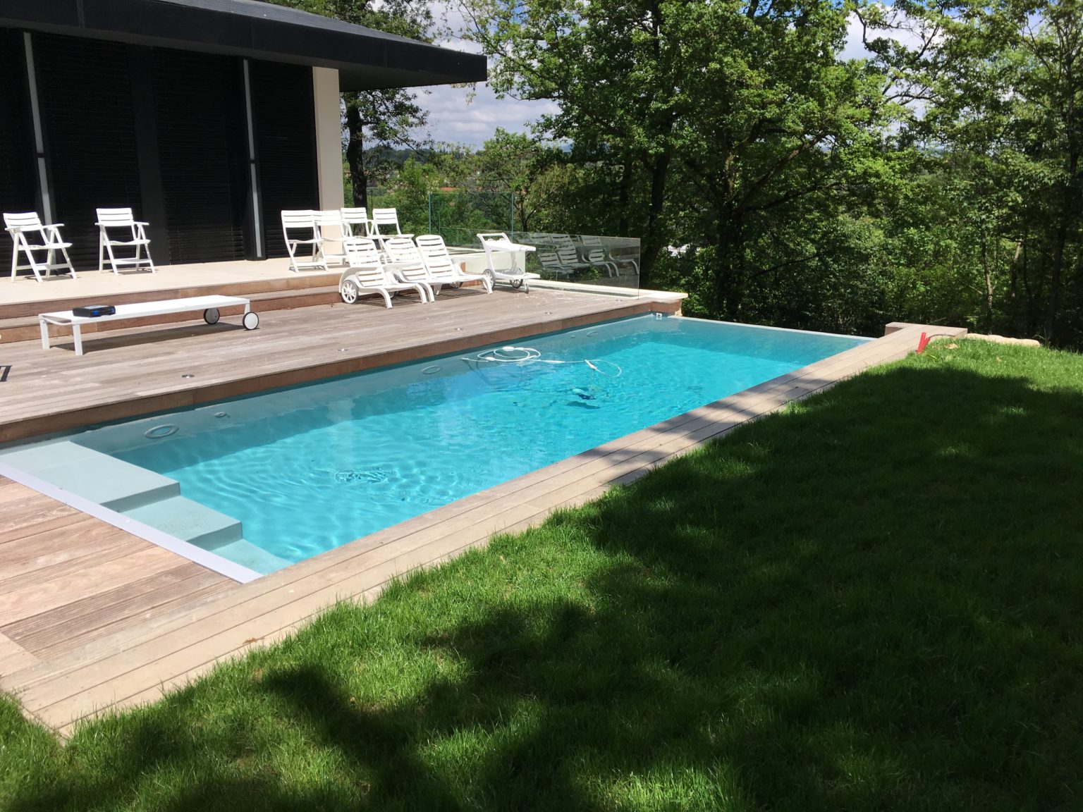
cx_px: 542
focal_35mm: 29
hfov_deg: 61.7
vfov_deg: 48.2
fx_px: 907
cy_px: 406
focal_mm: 4.15
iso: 25
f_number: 2.2
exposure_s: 1/1637
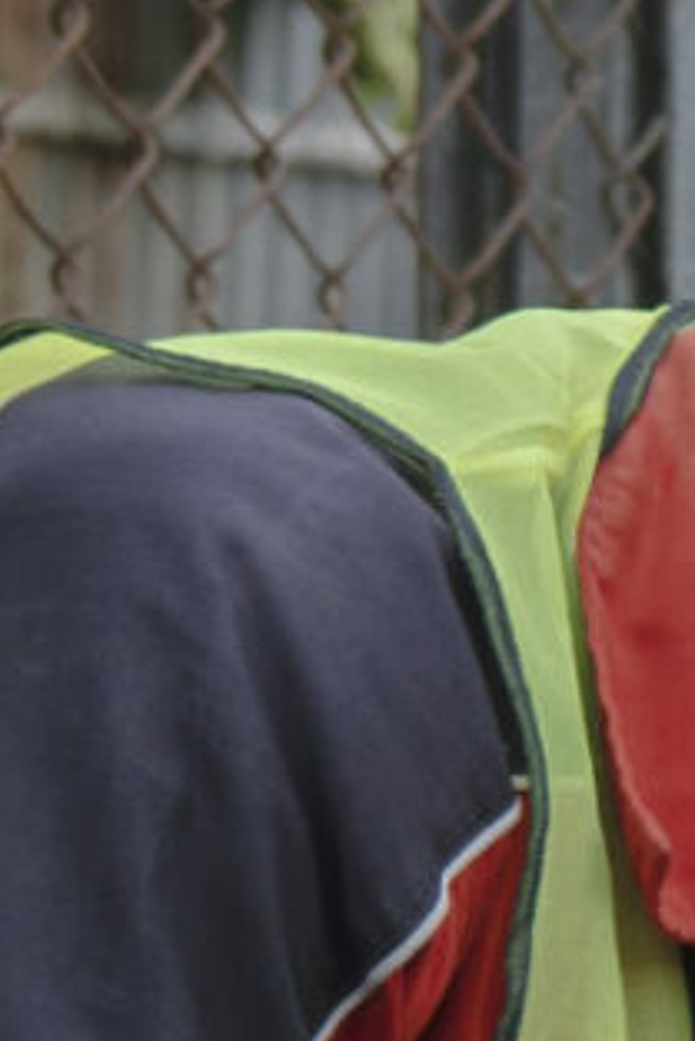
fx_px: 9314
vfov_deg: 6.4
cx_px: 1217
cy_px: 960
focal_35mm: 322
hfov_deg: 4.2
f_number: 4.9
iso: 320
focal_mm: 42
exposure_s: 1/100
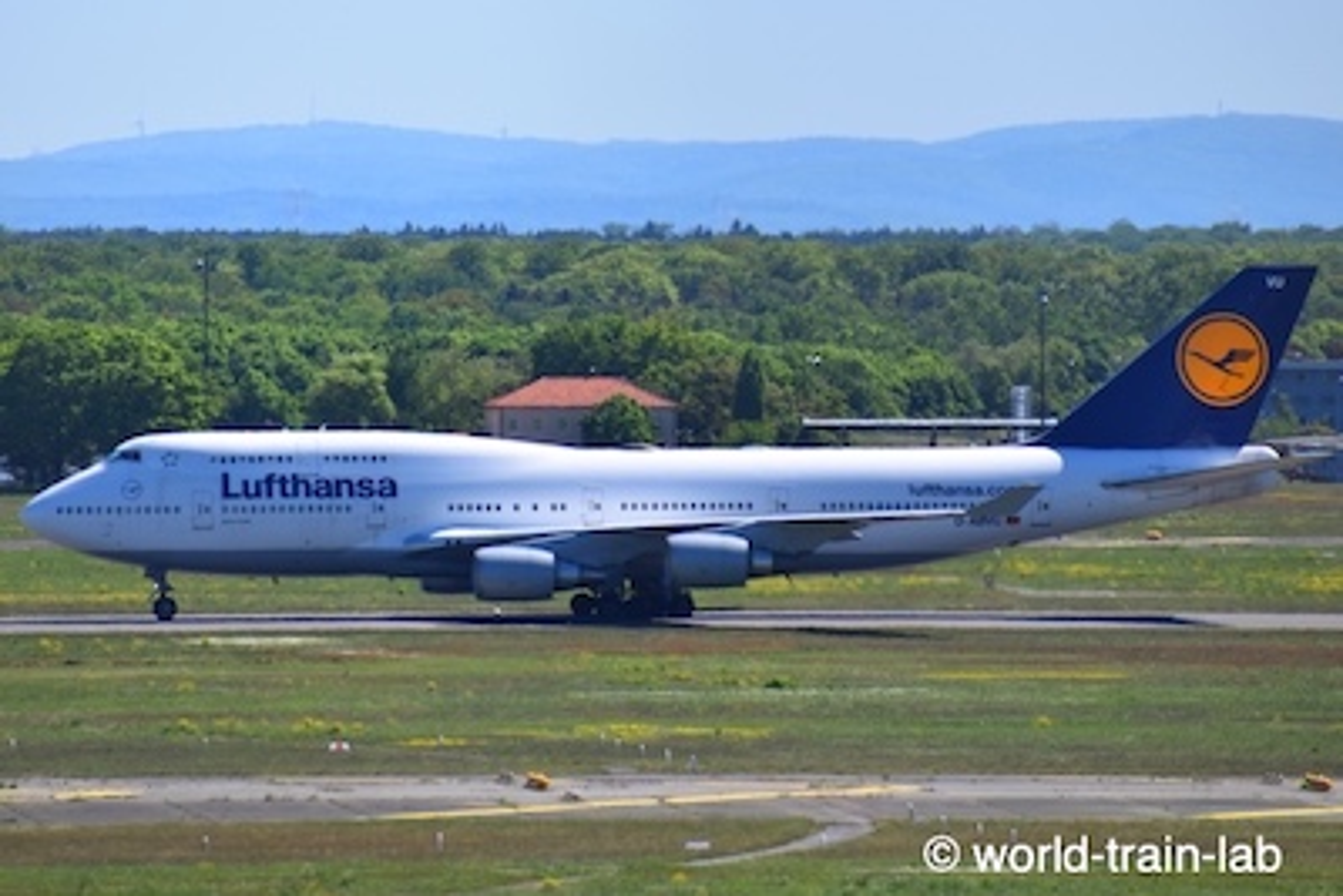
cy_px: 448
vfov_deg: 4.2
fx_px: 12315
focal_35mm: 330
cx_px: 672
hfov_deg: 6.2
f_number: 7.1
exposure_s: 1/800
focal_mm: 220
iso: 200
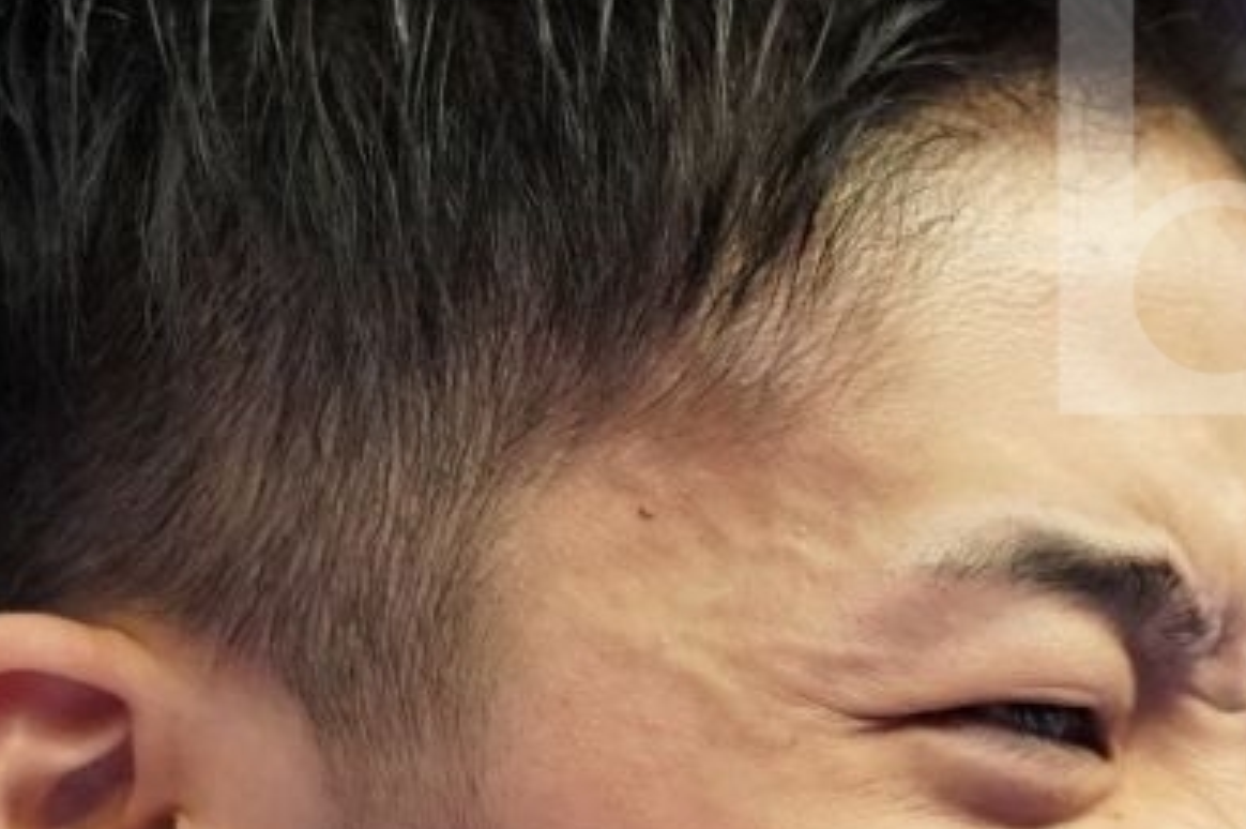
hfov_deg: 1.1
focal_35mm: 1858
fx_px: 64251
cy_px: 1260
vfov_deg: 0.7
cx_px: 1358
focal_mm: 400
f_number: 2.8
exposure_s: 1/500
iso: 4000
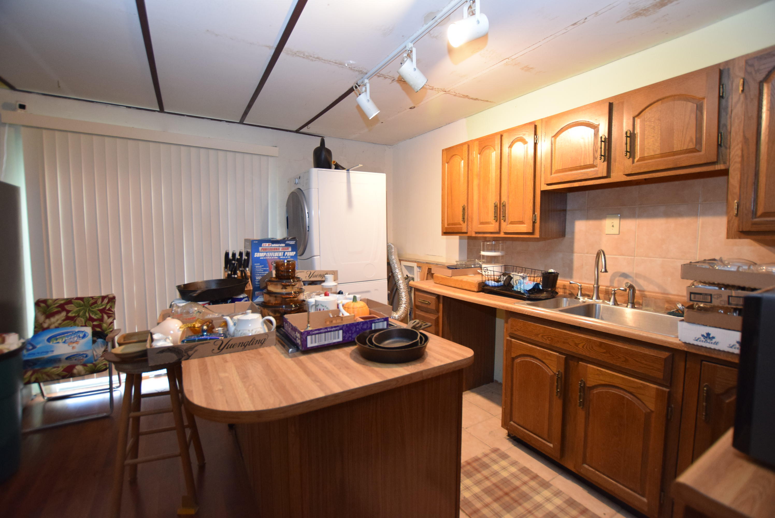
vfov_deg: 77.4
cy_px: 259
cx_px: 388
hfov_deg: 100.3
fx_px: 323
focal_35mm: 15
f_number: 3.5
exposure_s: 1/60
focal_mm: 10
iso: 1400
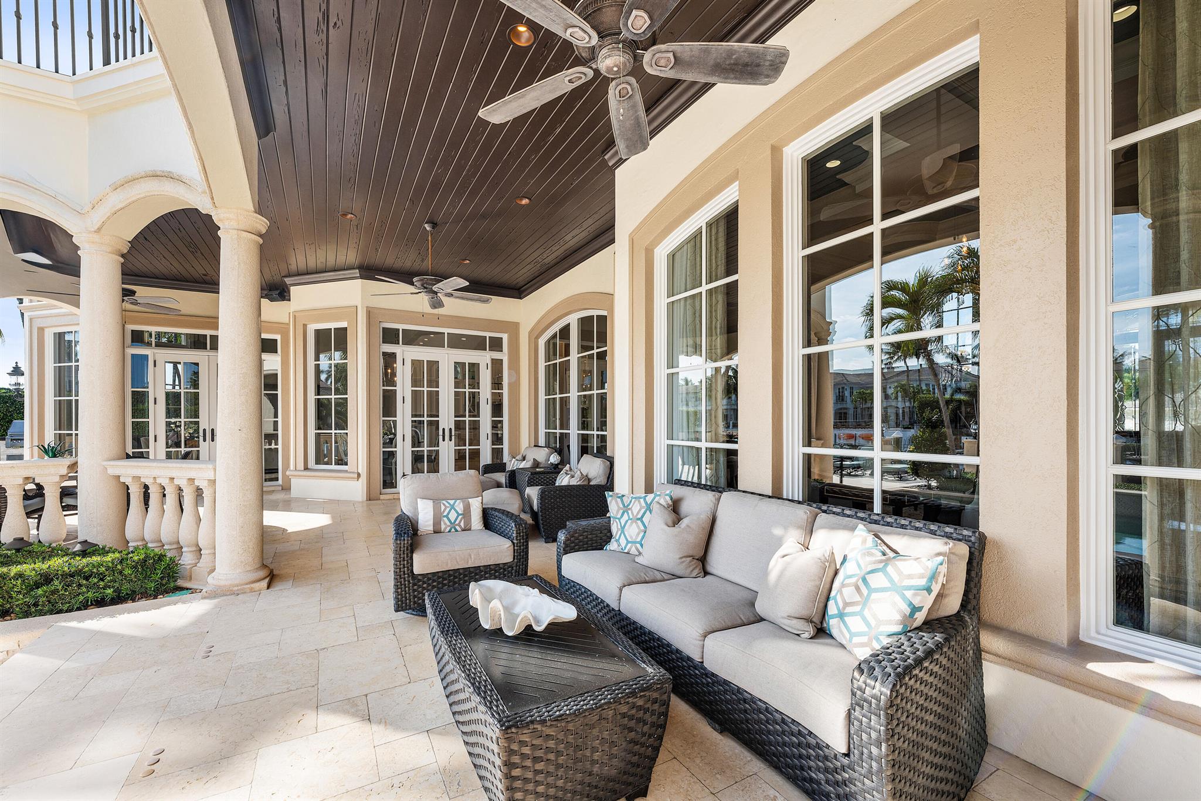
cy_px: 400
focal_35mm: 13
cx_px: 600
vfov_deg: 85.4
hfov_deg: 108.3
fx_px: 434
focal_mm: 13
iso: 160
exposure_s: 1/80
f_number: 8
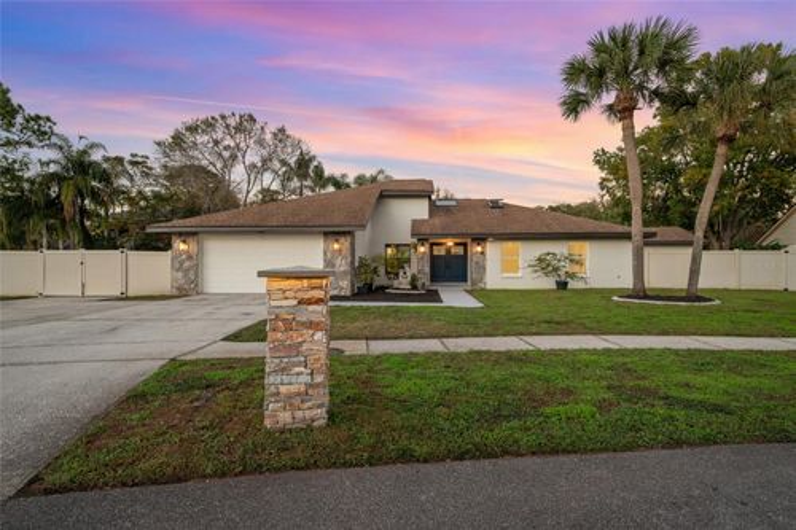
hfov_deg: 93.3
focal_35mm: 17
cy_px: 265
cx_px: 398
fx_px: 376
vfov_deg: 70.4
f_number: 7.1
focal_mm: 17
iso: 250
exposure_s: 1/25
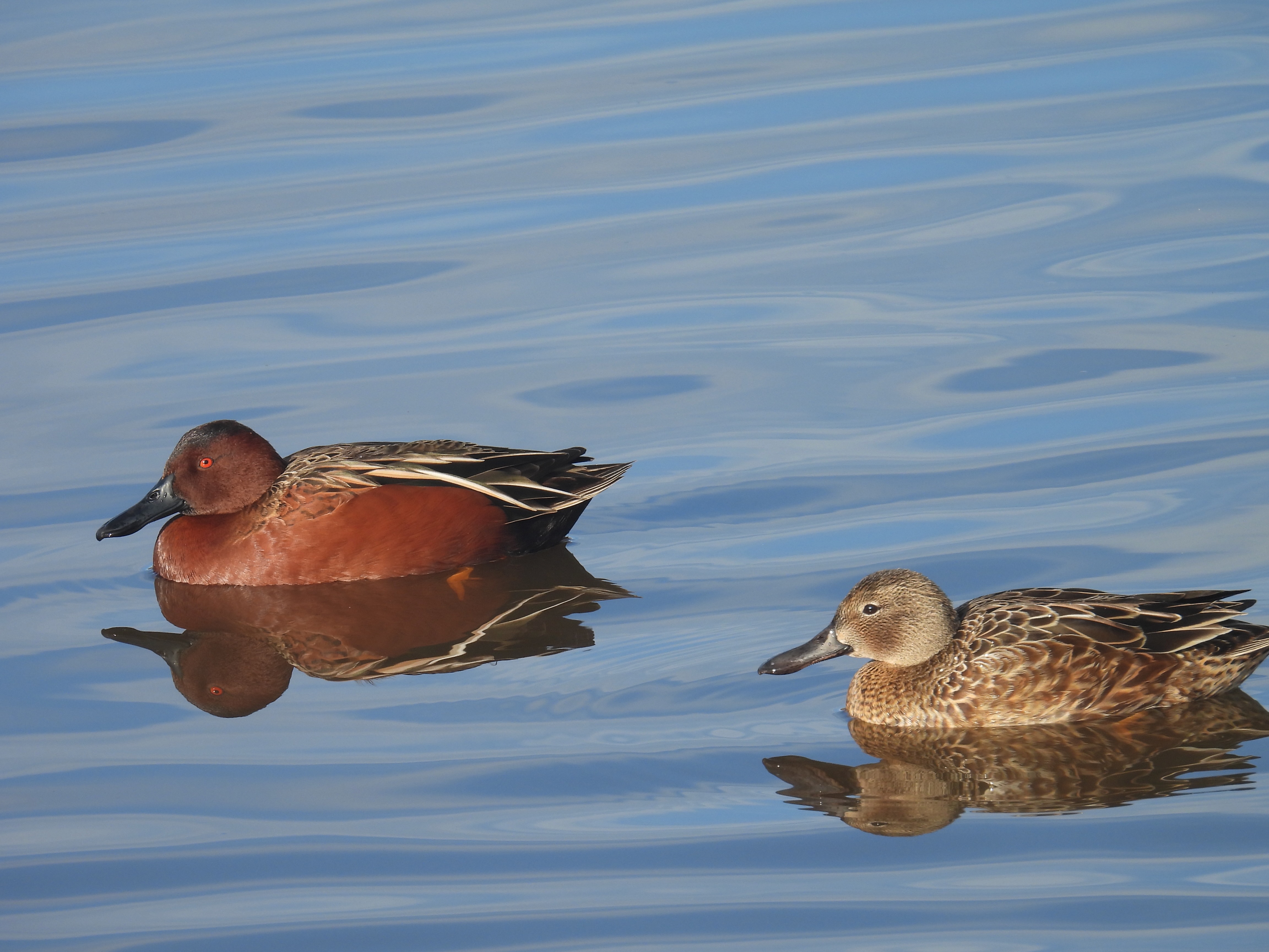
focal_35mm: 850
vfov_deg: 1.7
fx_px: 31160
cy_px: 476
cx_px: 634
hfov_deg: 2.3
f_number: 5.6
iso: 100
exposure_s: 1/400
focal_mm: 152
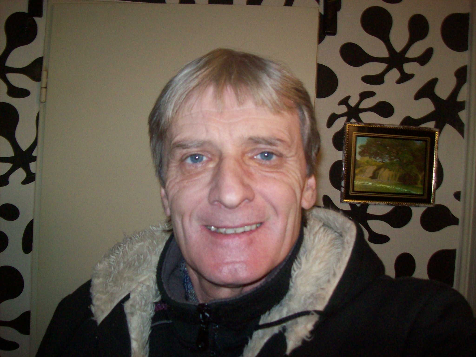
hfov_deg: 51.4
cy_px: 178
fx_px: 495
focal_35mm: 36
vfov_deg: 39.7
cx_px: 238
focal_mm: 6
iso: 200
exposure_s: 1/64
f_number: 2.7
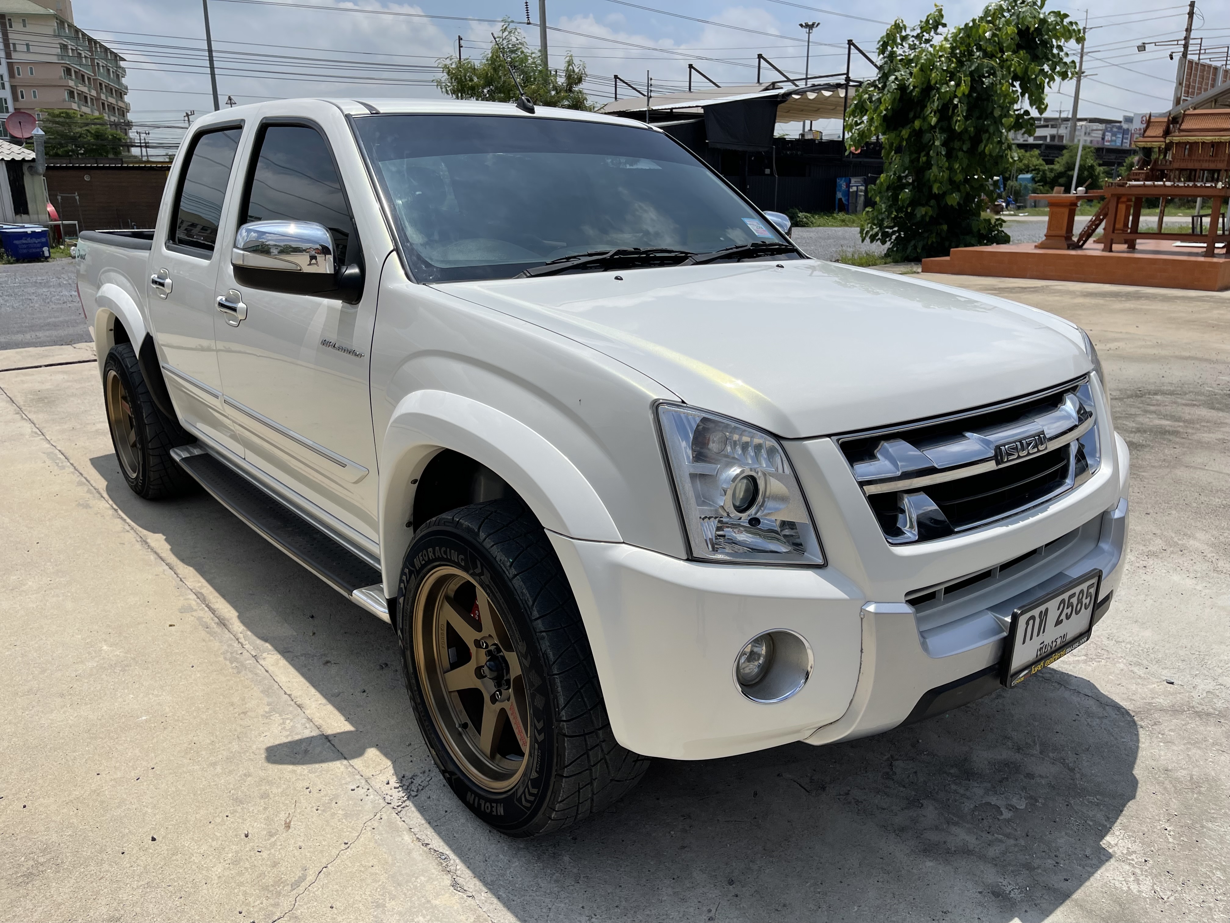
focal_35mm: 26
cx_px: 615
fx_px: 924
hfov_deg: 67.3
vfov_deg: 53.1
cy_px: 462
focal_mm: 5.1
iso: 32
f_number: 1.6
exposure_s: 1/8547
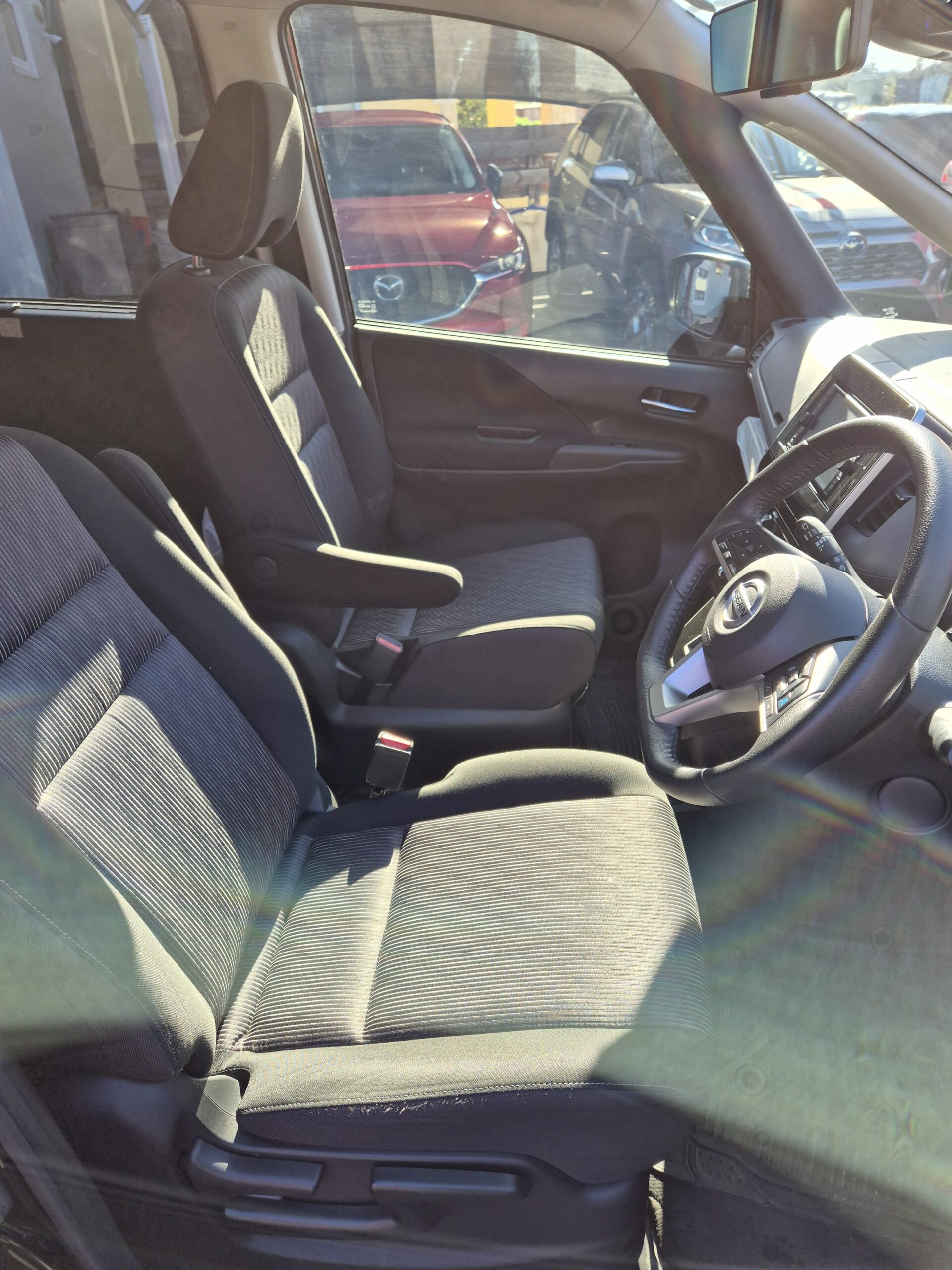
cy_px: 635
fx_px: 843
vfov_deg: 73.9
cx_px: 476
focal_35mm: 23
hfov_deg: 58.9
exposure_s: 1/213
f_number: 1.8
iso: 25
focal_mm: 5.4
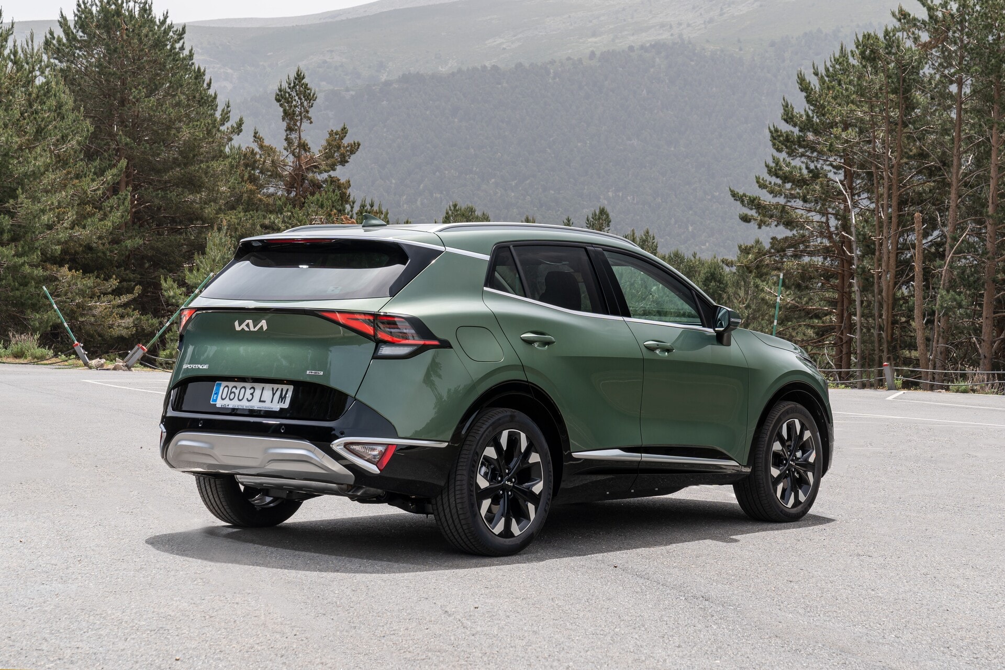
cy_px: 335
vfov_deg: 21.6
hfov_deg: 31.9
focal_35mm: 63
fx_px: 1759
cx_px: 502
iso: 100
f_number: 8
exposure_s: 1/60
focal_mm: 63
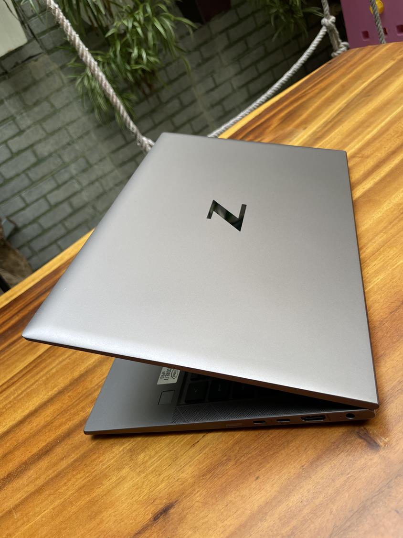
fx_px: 404
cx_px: 202
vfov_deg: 67.3
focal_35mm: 26
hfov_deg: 53.1
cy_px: 269
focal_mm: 4.2
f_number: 1.6
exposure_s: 1/121
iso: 32
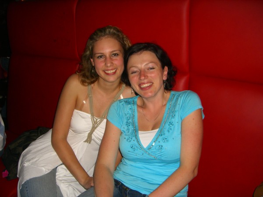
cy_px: 98
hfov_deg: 49.0
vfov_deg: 37.7
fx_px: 289
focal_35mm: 38
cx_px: 132
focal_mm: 7.9
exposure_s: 1/60
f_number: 2.8
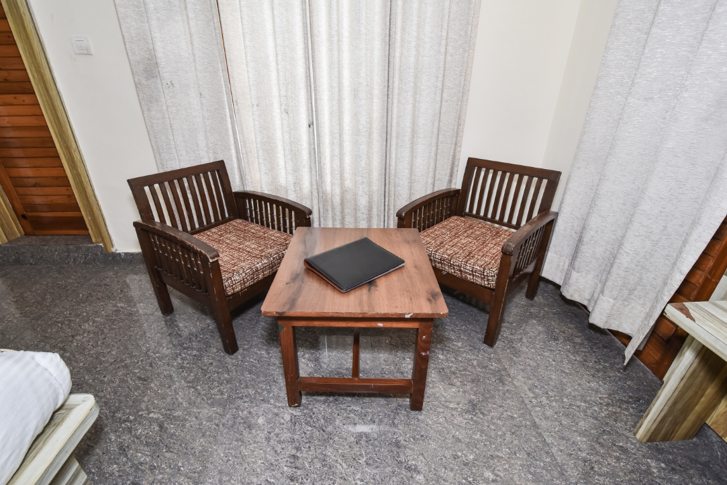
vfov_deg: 73.8
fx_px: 323
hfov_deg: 96.7
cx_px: 364
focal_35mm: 16
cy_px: 242
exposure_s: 1/100
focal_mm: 16
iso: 1000
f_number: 8
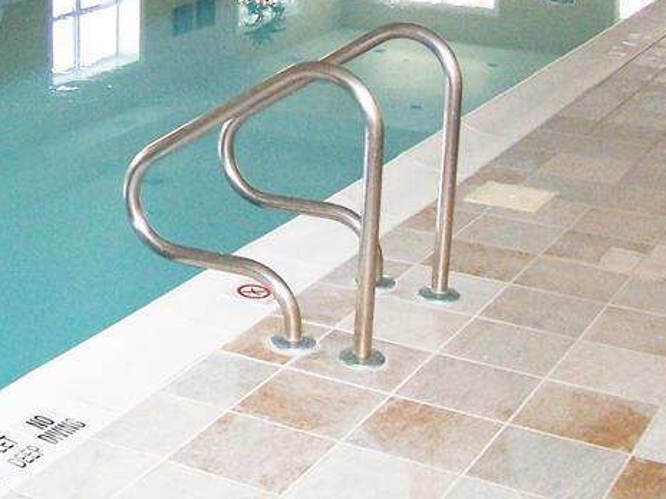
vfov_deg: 19.2
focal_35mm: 75
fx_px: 1443
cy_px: 17
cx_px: 90
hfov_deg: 25.3
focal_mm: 5.6
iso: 125
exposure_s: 1/60
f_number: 2.7
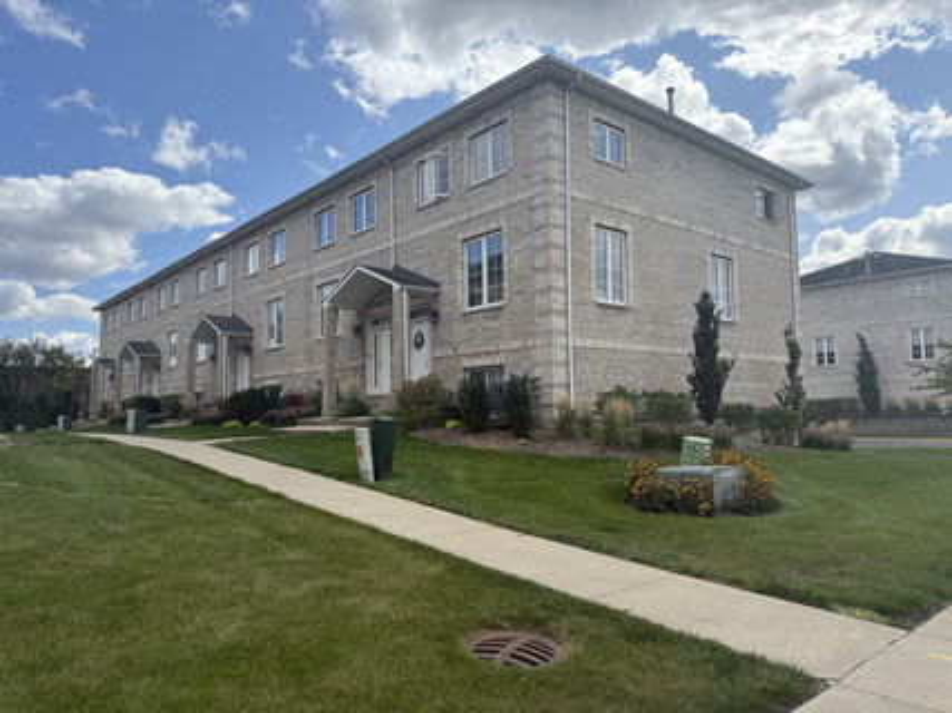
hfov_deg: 71.6
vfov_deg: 56.8
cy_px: 356
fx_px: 660
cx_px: 476
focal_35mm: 24
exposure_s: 1/4975
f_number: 1.78
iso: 100
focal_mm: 6.76
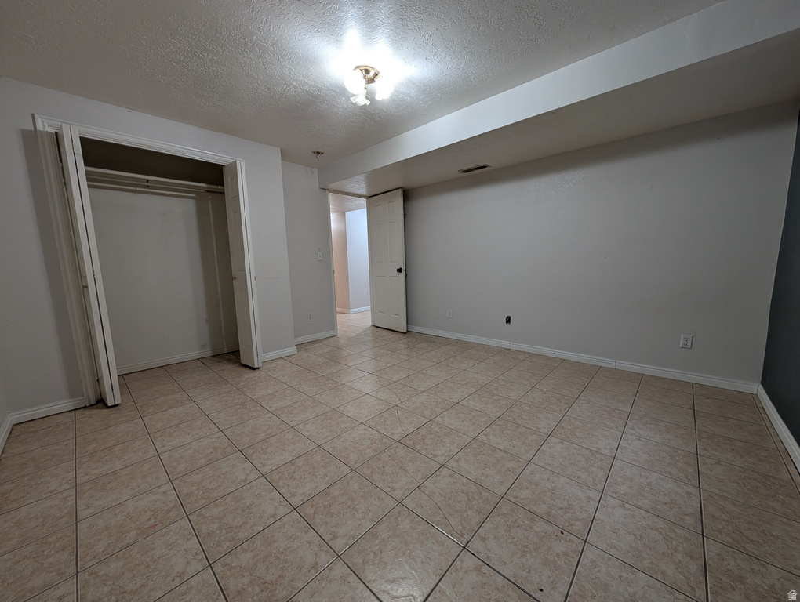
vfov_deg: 94.6
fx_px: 278
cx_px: 400
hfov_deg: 110.5
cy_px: 301
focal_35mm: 12
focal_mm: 2.02
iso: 66
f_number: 1.7
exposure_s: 1/40
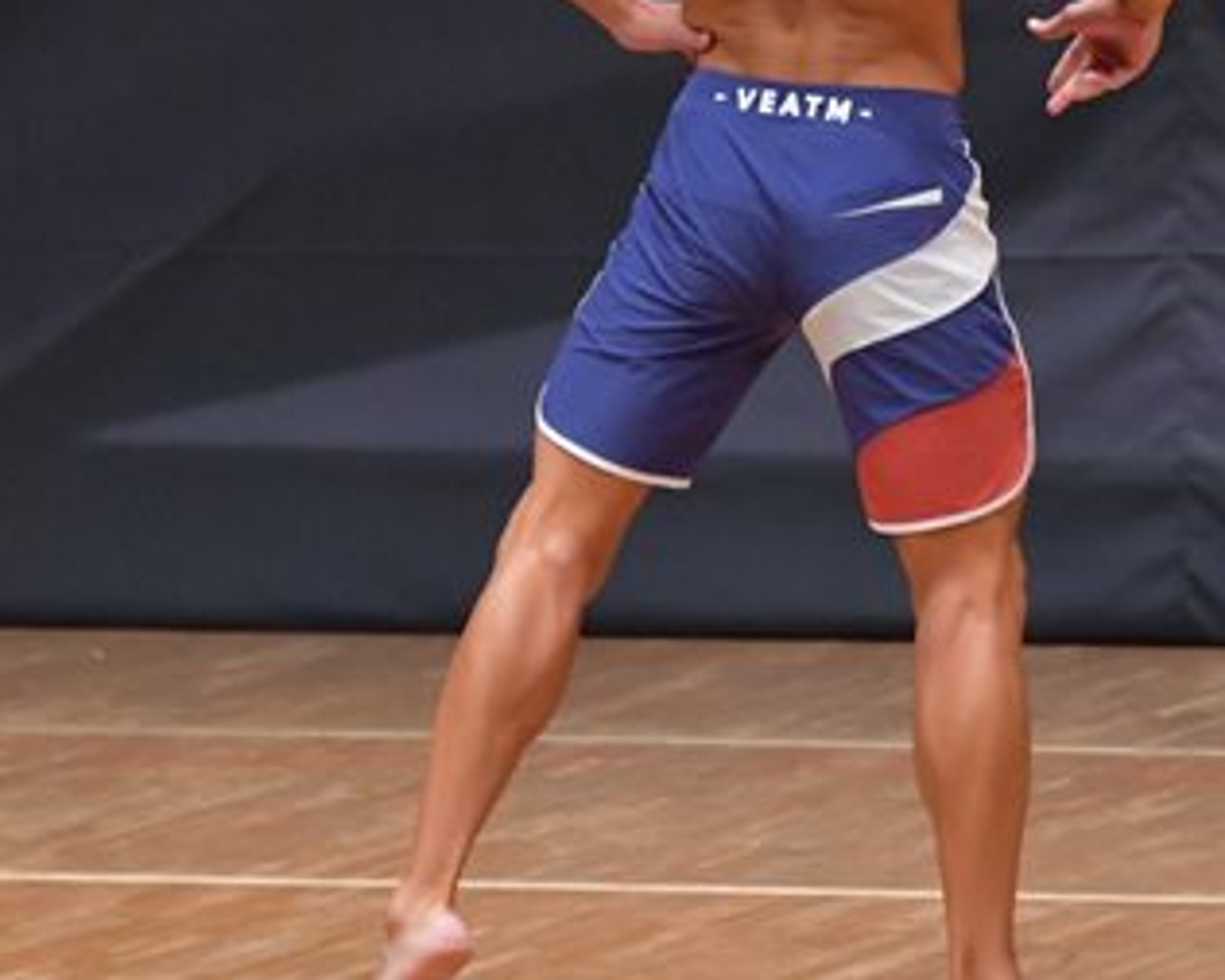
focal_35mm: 655
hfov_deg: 3.0
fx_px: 23755
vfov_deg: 2.4
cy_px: 186
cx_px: 742
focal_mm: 190
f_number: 5.6
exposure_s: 1/400
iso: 6400
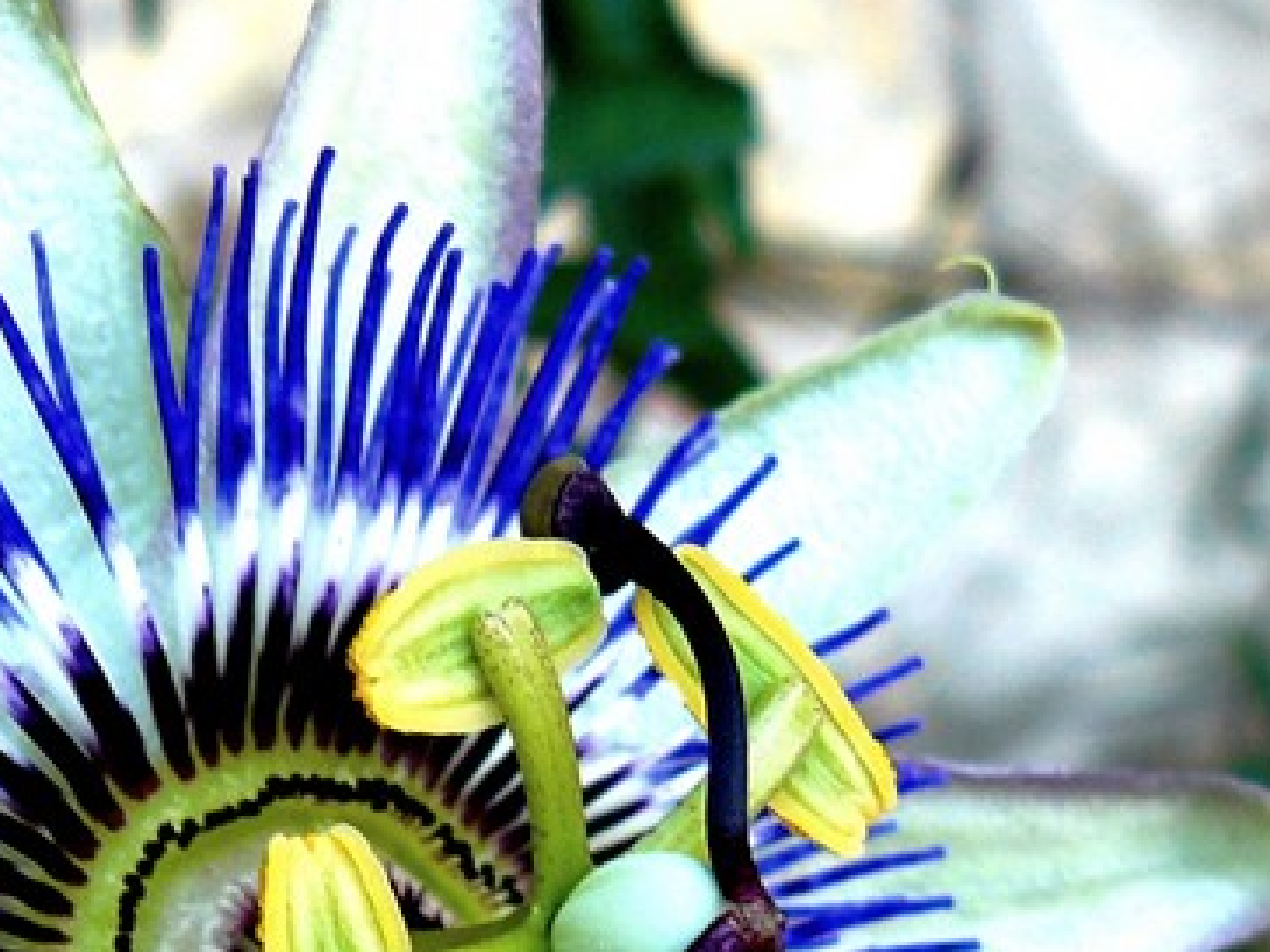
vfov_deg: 15.4
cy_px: 994
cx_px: -14
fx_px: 3449
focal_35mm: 94
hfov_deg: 20.2
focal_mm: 6
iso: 100
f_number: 2.8
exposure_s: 1/60
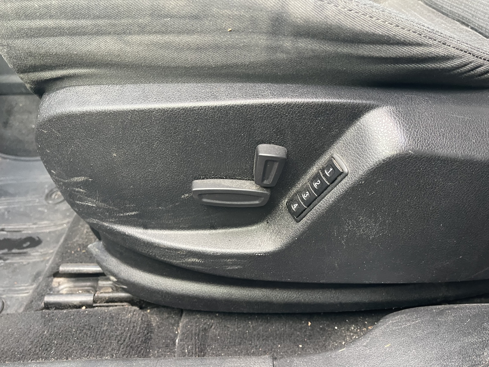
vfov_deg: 54.9
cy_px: 184
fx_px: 353
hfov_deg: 69.4
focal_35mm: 25
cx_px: 244
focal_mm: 5.1
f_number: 1.6
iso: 320
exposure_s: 1/60
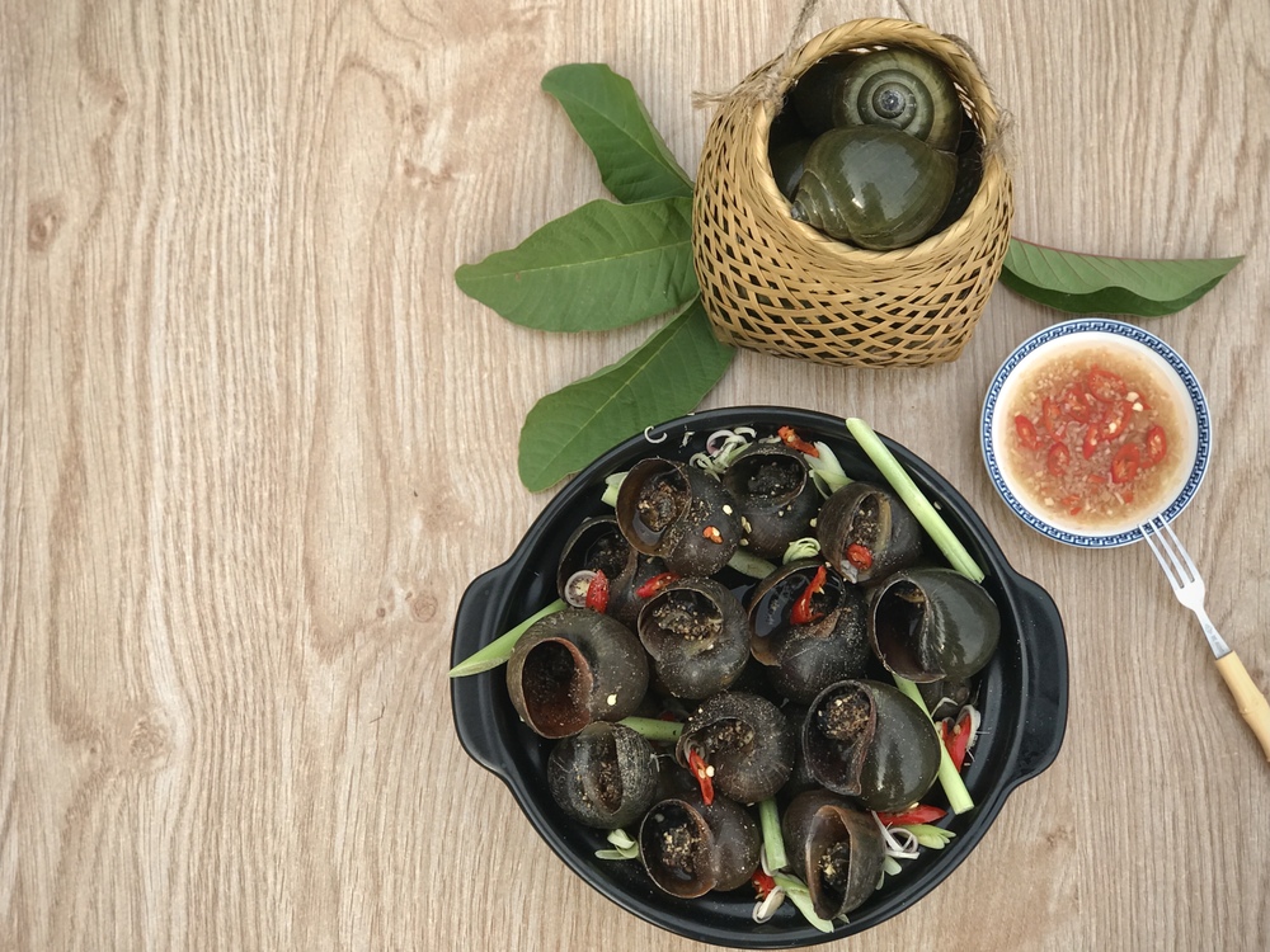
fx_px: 2091
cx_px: 635
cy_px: 476
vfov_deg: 25.7
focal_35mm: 57
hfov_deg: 33.8
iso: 20
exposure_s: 1/231
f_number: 2.8
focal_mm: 6.6
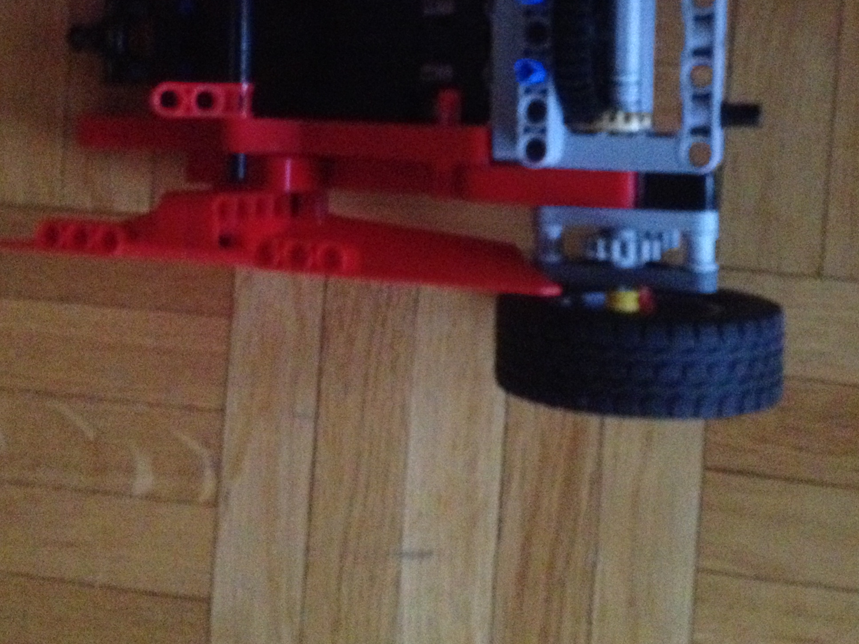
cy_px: 125
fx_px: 1464
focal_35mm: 59
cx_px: 447
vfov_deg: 24.4
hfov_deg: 32.7
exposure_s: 1/15
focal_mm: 4.28
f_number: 2.4
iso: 800
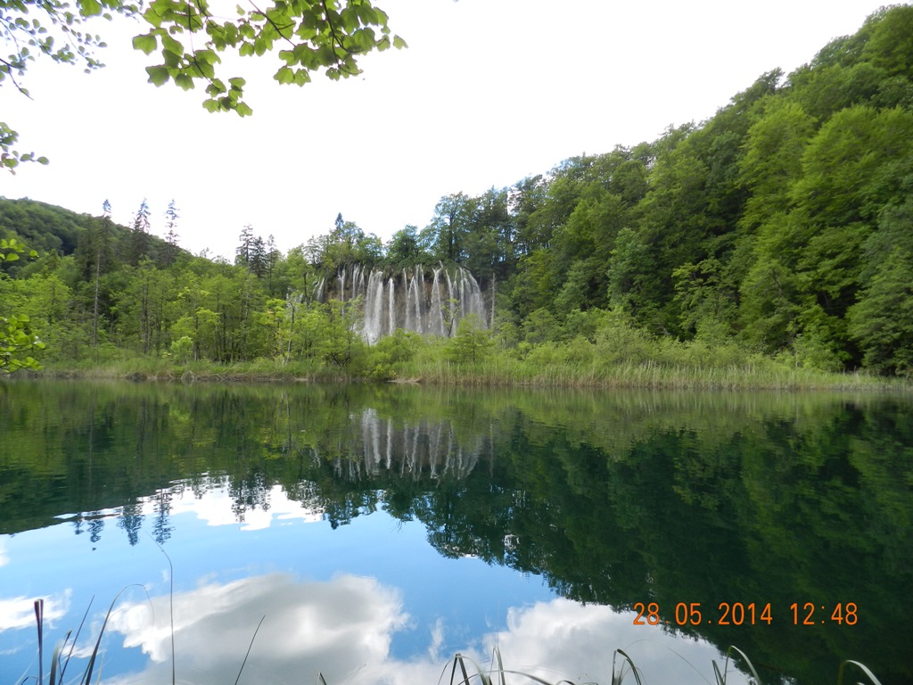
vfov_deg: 58.9
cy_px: 342
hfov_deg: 73.9
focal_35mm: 23
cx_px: 456
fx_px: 607
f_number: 3.4
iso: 160
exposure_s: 1/400
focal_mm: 4
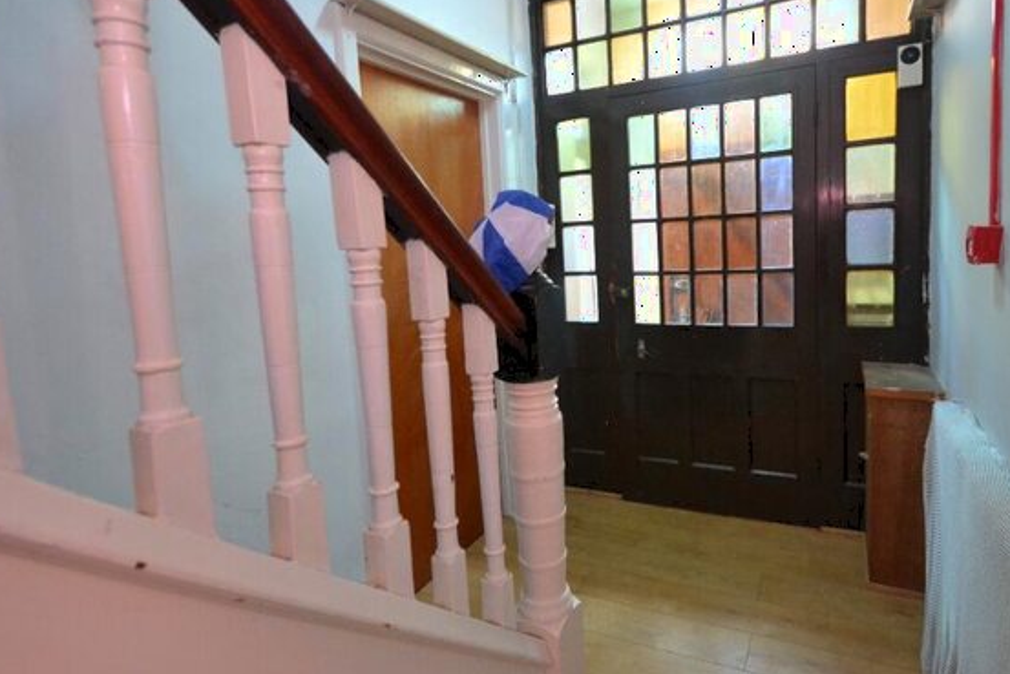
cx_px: 586
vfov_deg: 64.4
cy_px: 297
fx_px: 533
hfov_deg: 86.2
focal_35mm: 19
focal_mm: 10
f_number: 3.5
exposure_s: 1/25
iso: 3200
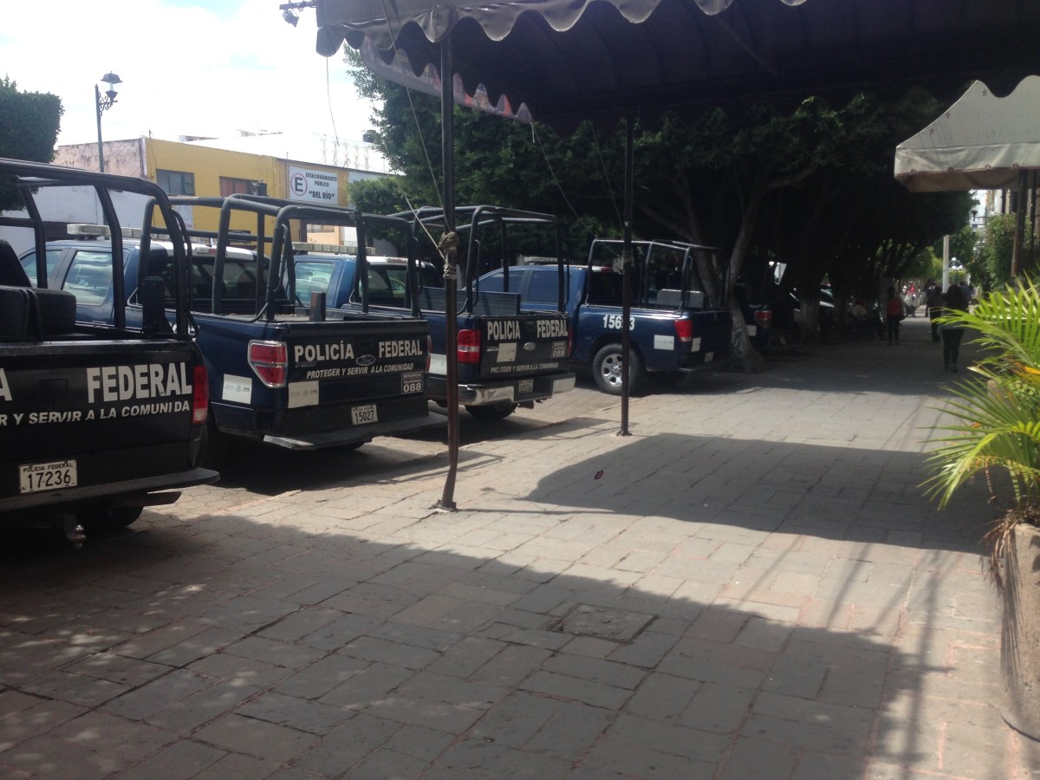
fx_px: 991
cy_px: 390
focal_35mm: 33
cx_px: 520
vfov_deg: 42.9
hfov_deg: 55.4
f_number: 2.4
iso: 50
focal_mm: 4.12
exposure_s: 1/565
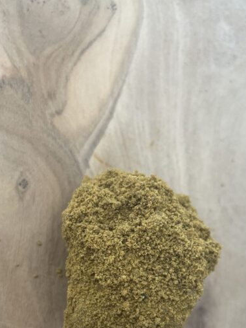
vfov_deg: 44.6
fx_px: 389
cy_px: 237
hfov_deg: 35.1
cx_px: 128
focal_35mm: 41
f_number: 1.6
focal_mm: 4.2
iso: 64
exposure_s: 1/63
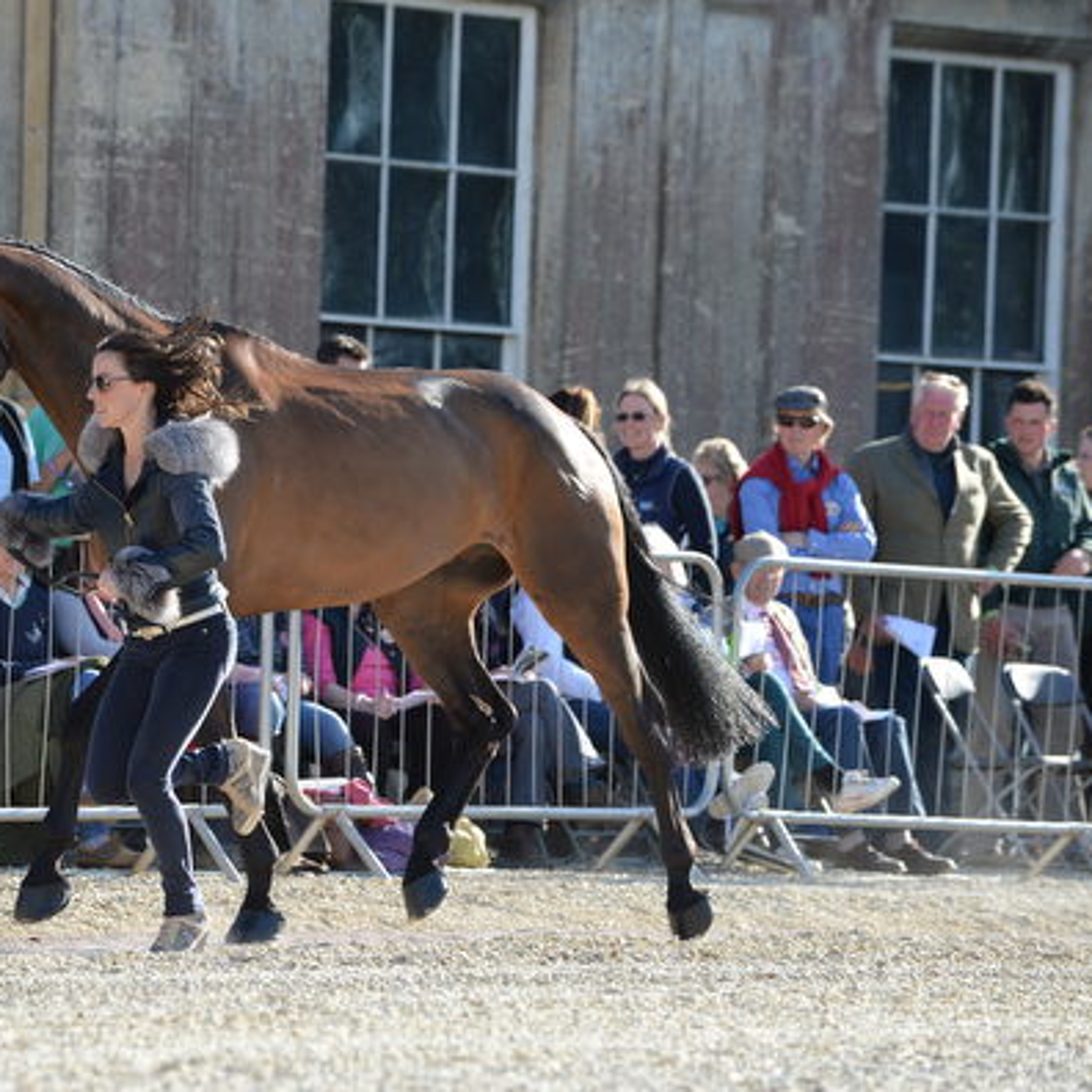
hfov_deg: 8.0
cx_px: 327
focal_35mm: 219
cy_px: 543
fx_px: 7816
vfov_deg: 8.0
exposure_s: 1/1250
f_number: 5.6
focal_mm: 170
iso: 800
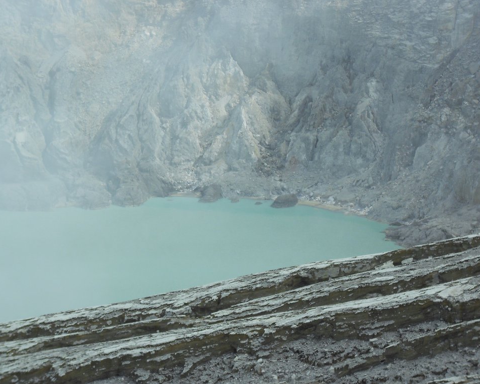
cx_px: 237
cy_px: 192
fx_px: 1677
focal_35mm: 118
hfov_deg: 16.3
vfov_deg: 13.1
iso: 100
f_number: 5.2
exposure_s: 1/400
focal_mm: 18.6
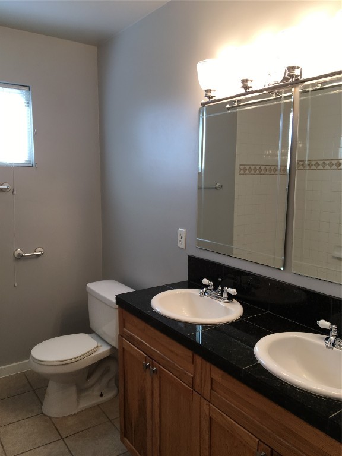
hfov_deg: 48.2
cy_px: 228
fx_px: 382
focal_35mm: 29
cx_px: 171
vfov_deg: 61.7
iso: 25
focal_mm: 4.15
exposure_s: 1/50
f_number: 2.2
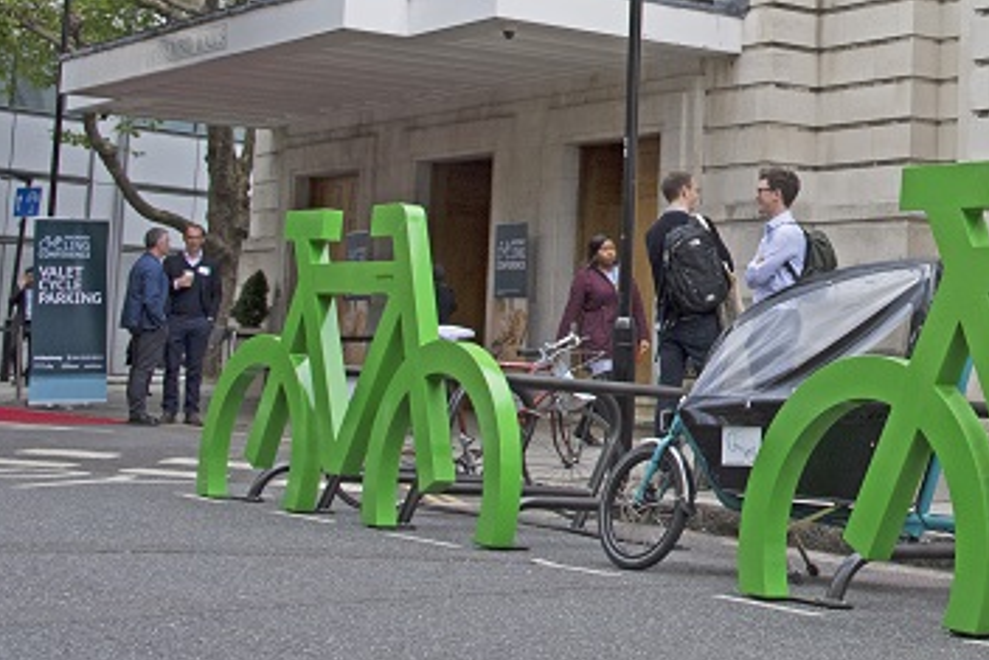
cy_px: 117
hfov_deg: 25.4
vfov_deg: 18.0
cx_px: 1040
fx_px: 2061
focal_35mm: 75
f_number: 8
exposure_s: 1/500
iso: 640
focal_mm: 22
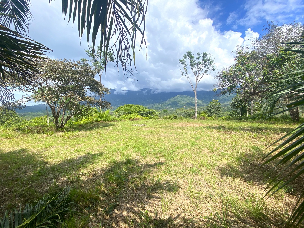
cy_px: 114
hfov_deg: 98.2
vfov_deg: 81.7
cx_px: 152
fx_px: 132
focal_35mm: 15
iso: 20
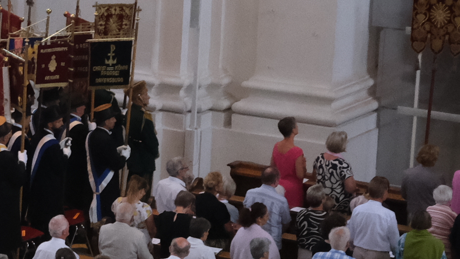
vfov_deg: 5.1
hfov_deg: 8.6
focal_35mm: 236
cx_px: -459
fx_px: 2878
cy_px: 248
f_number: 5.6
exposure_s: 1/280
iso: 4000
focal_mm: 31.5
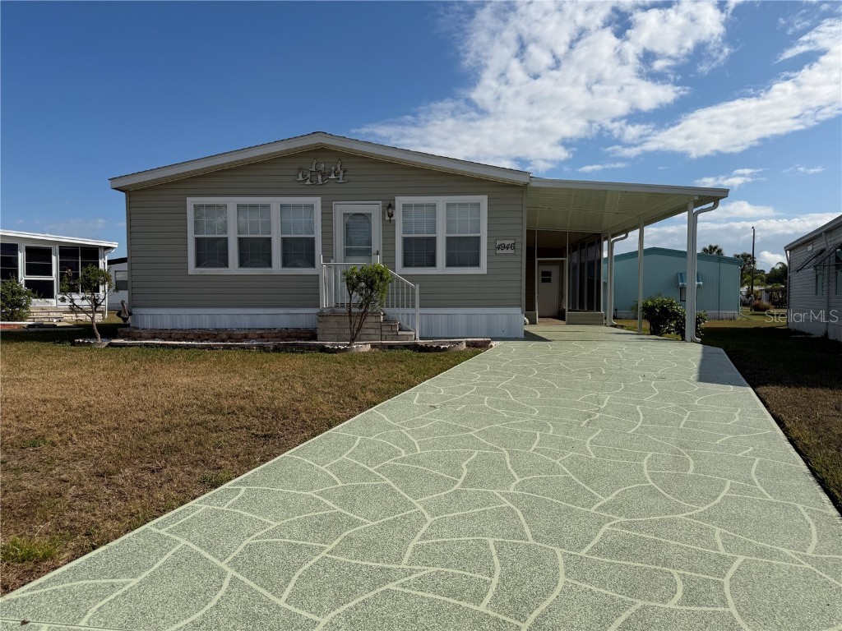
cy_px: 316
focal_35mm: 24
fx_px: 584
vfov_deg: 56.8
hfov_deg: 71.6
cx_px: 421
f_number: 1.78
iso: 80
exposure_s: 1/10309
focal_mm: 6.76
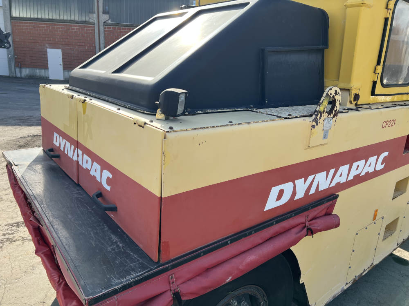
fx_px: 307
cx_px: 204
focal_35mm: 26
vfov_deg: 53.1
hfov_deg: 67.3
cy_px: 153
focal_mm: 5.7
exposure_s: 1/1412
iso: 50
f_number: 1.5
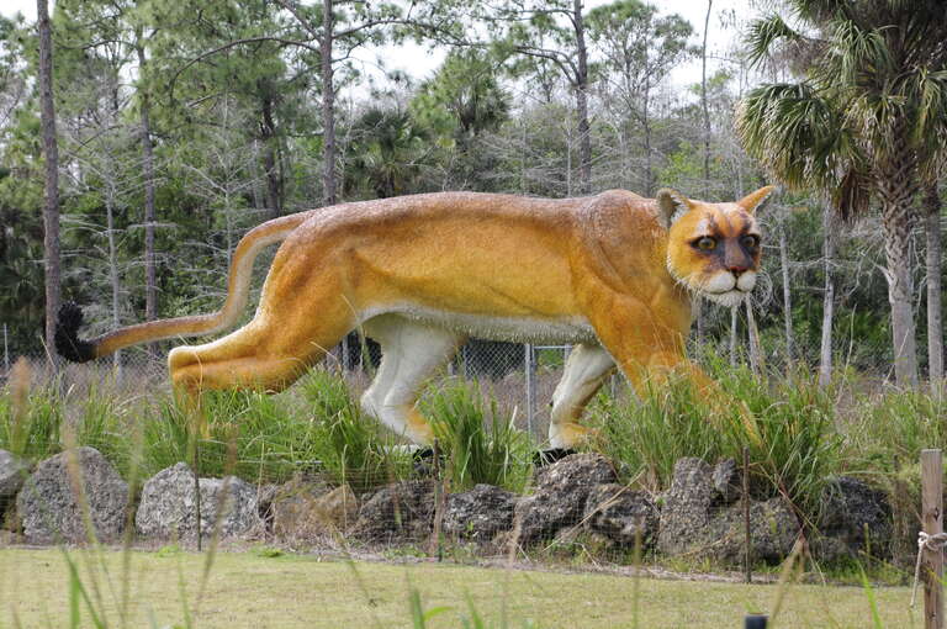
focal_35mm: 117
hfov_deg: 17.5
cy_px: 314
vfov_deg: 11.7
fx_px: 3074
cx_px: 474
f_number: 5
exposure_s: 1/320
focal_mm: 78
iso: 200
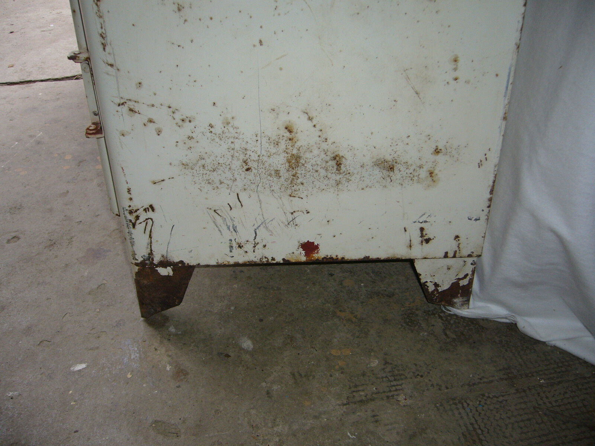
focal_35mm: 35
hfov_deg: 52.6
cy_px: 223
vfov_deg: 40.7
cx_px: 298
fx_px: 602
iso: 100
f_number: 2.8
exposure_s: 1/60
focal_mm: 5.8
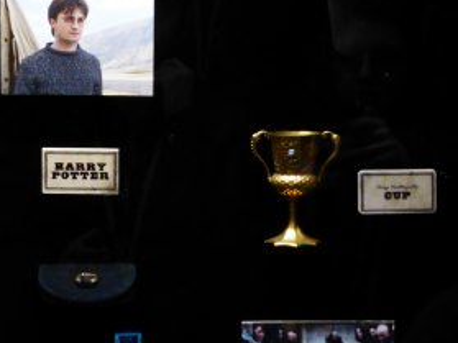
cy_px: 121
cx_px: 85
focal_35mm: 161
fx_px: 2129
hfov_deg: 12.2
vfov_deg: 9.2
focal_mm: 11.7
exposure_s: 1/5
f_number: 4.9
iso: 640
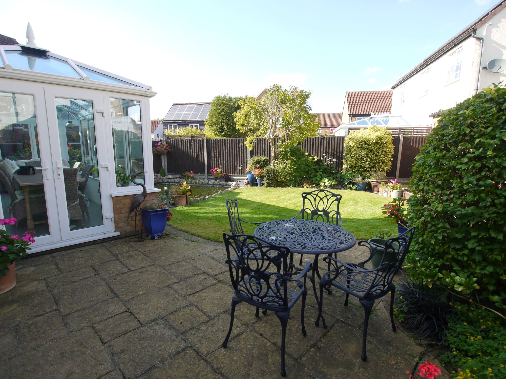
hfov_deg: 87.8
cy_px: 190
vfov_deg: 71.6
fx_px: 263
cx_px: 253
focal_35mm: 18
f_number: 5
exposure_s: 1/200
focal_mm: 9
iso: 100
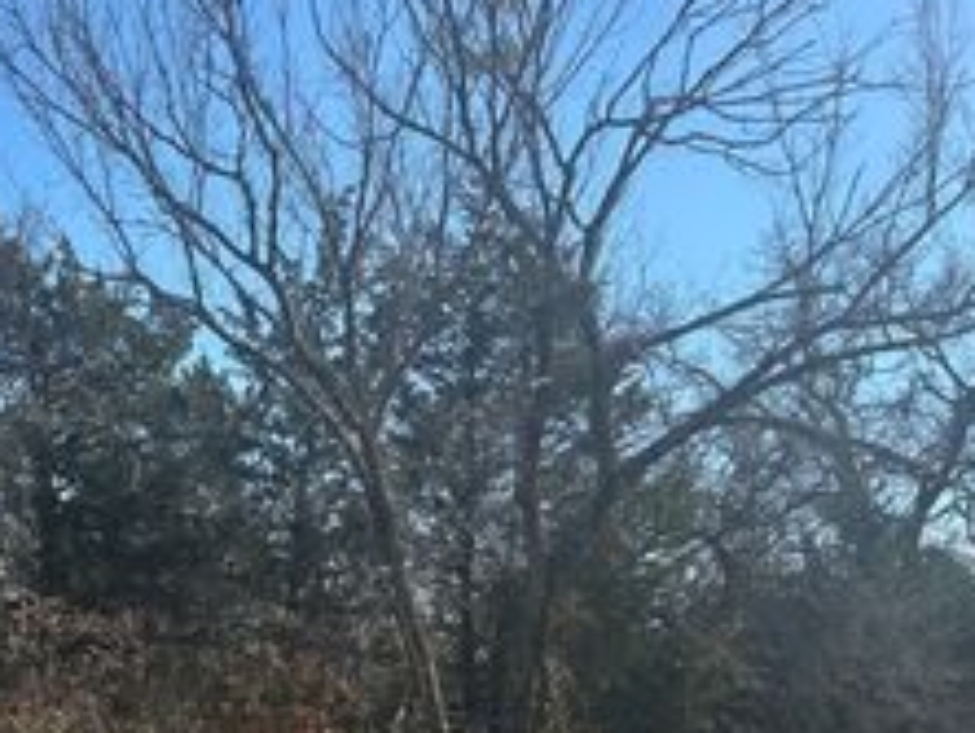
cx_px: 198
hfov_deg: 34.4
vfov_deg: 26.5
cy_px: 612
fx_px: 1523
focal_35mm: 54
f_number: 1.78
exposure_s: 1/3356
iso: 80
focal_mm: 6.86
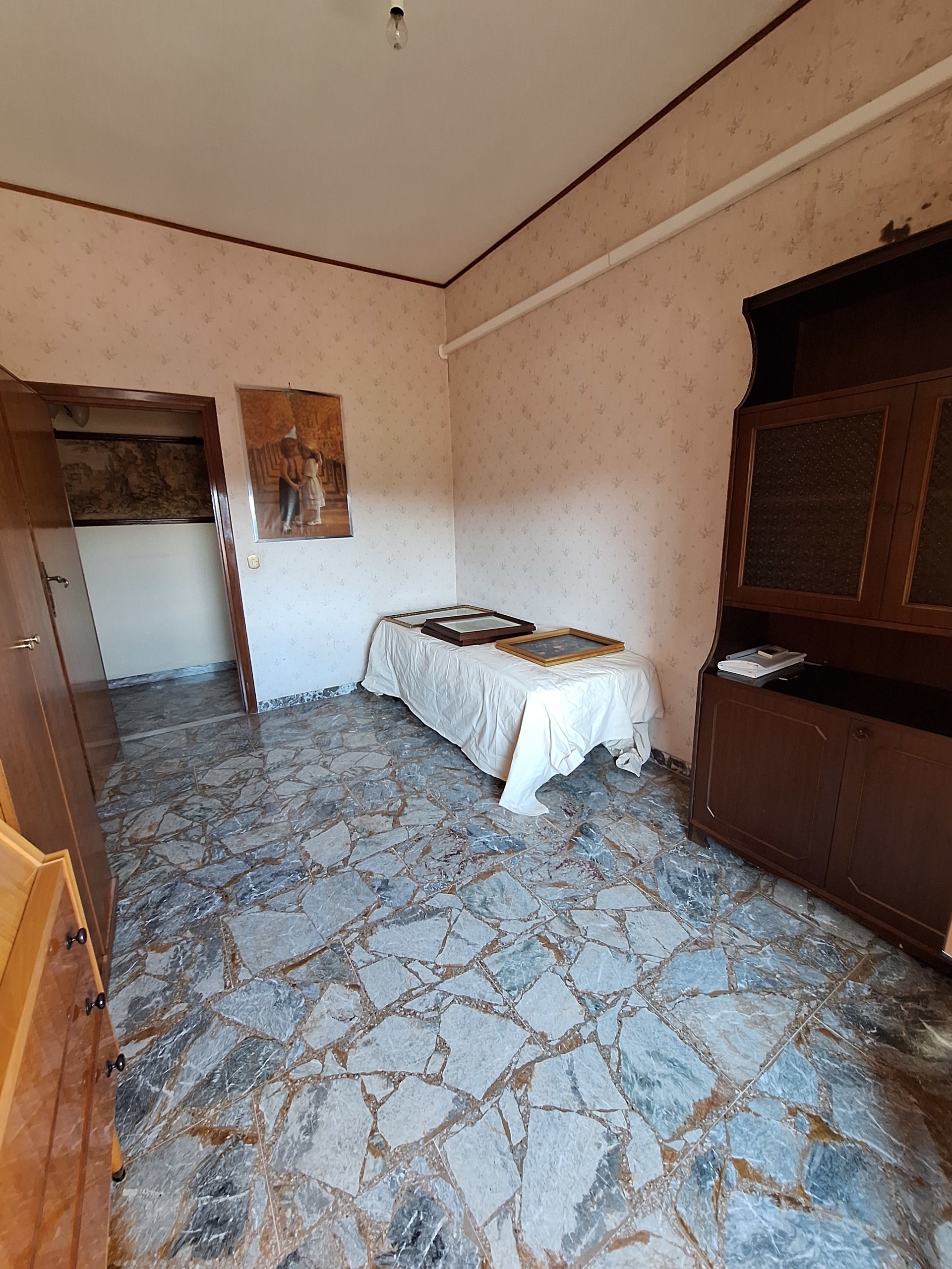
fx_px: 477
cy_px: 634
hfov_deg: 89.9
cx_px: 476
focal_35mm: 13
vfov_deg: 106.2
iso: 200
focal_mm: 1.74
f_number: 2.2
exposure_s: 1/50
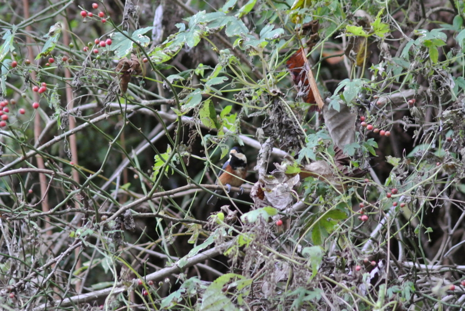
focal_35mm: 329
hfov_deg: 6.3
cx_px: 232
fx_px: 4254
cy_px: 156
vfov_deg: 4.2
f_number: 4.2
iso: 1600
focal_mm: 122
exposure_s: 1/200
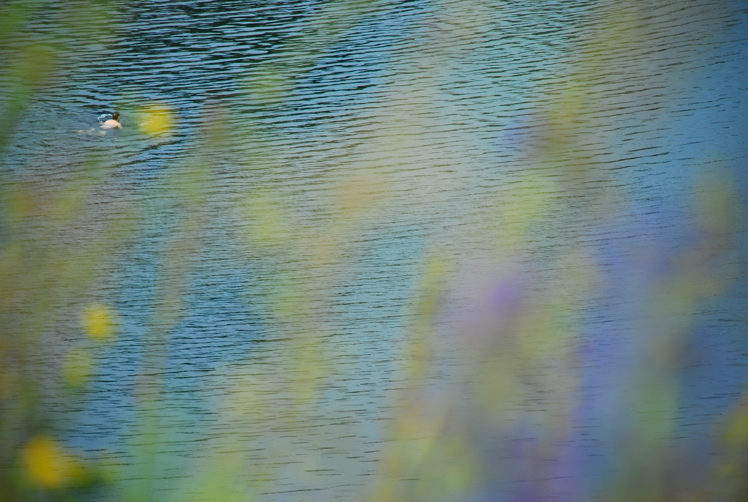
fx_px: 4216
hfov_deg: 10.1
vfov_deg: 6.8
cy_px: 251
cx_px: 374
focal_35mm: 202
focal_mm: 135
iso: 200
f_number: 6.3
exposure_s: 1/320
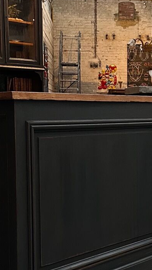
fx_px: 538
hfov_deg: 15.9
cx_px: 135
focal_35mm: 75
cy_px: 154
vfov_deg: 28.2
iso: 400
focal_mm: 6.86
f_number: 1.78
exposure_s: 1/60
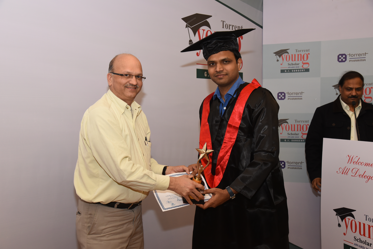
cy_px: 124
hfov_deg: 48.4
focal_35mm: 40
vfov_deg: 33.4
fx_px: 415
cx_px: 186
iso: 1250
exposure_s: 1/60
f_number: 7.1
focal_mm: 40
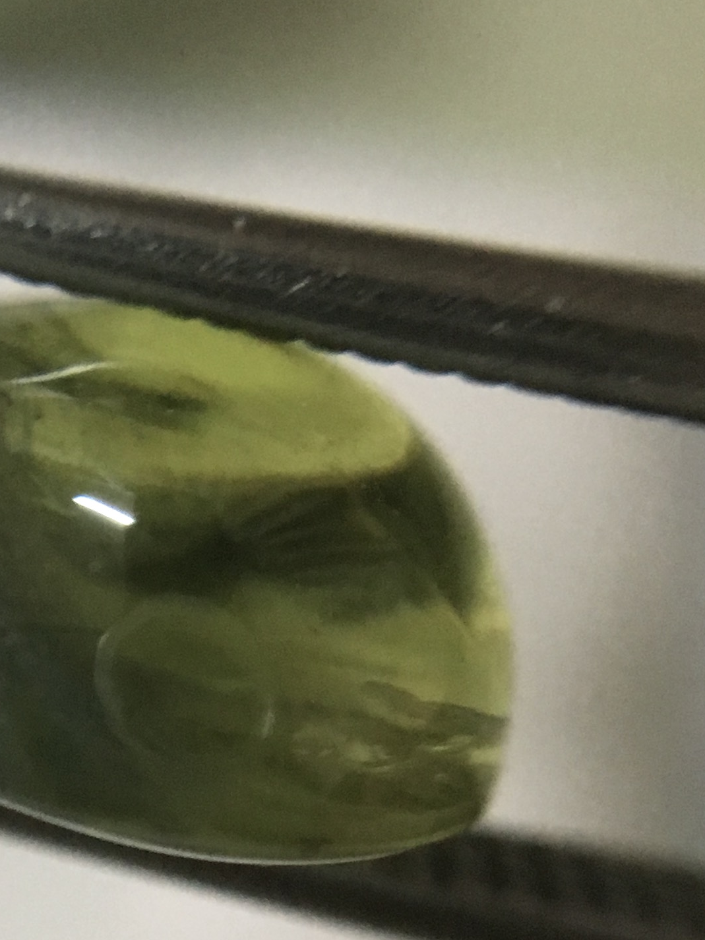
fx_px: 2227
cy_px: 659
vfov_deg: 23.7
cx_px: 22
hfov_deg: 17.6
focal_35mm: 82
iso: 200
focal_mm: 4.15
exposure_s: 1/33
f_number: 2.2
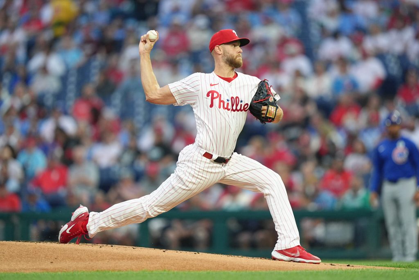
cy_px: 140
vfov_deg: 3.4
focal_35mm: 400
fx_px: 4656
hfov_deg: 5.2
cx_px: 210
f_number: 2.8
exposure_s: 1/2500
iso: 2000
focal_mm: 400
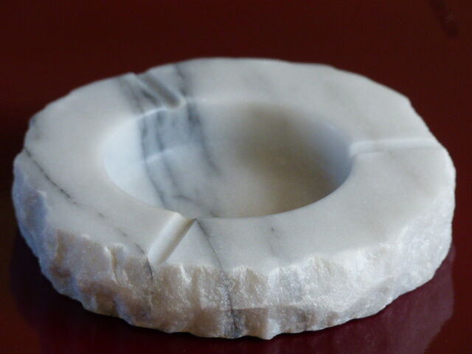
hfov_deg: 7.4
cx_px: 236
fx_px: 3668
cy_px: 177
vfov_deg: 5.5
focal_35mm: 269
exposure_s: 1/80
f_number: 2.8
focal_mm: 48.4
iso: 400
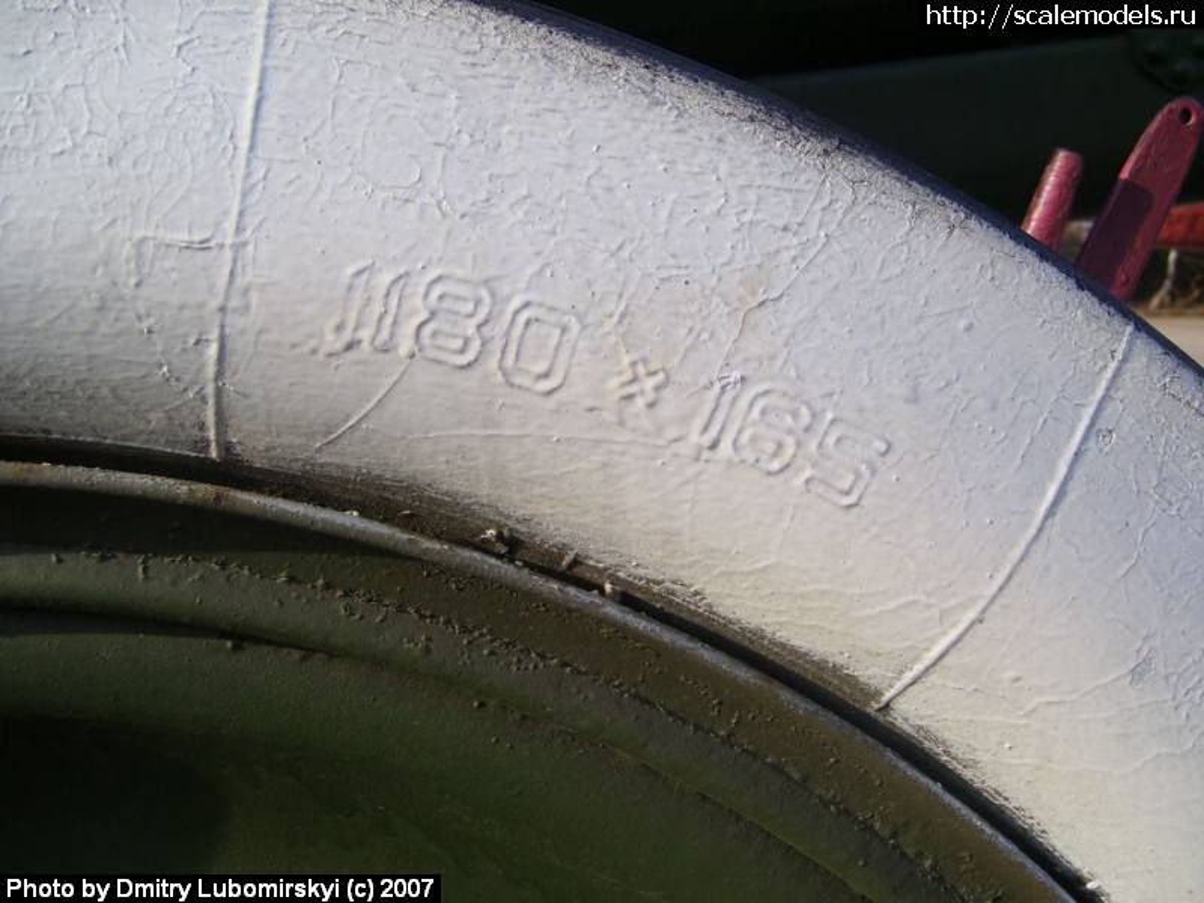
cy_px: 452
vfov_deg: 38.7
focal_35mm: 37
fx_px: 1287
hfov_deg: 50.1
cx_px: 602
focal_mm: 6
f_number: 2.7
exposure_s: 1/750
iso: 80
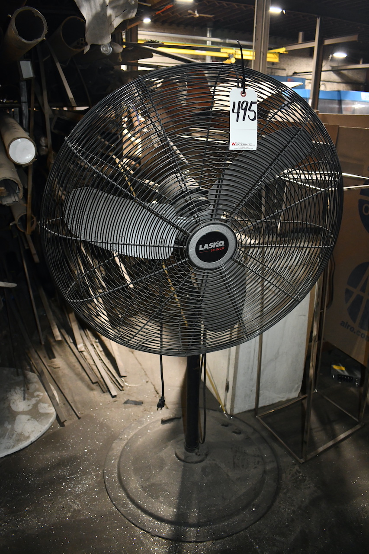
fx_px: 415
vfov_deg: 67.4
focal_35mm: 27
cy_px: 277
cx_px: 184
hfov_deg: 47.9
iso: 2200
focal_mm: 18
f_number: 3.5
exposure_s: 1/60
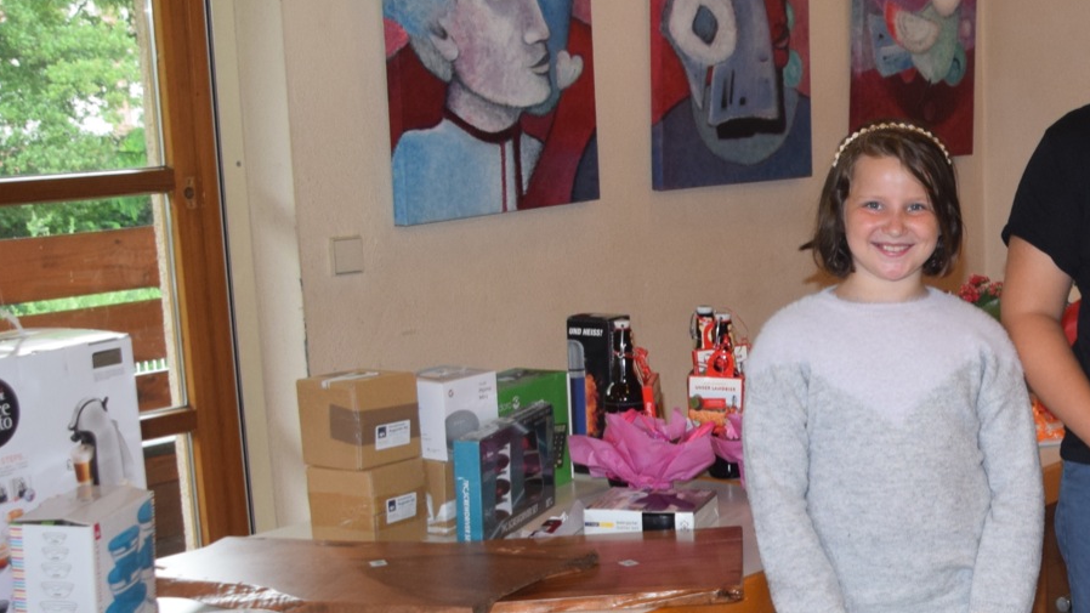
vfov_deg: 17.2
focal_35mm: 70
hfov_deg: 27.6
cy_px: 432
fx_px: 2023
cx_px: 1197
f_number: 5
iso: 800
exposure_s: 1/100
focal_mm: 20
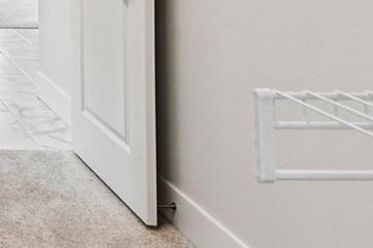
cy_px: -109
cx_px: -179
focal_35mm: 66
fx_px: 683
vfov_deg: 18.5
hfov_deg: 24.2
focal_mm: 10
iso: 800
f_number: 7.1
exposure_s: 1/125
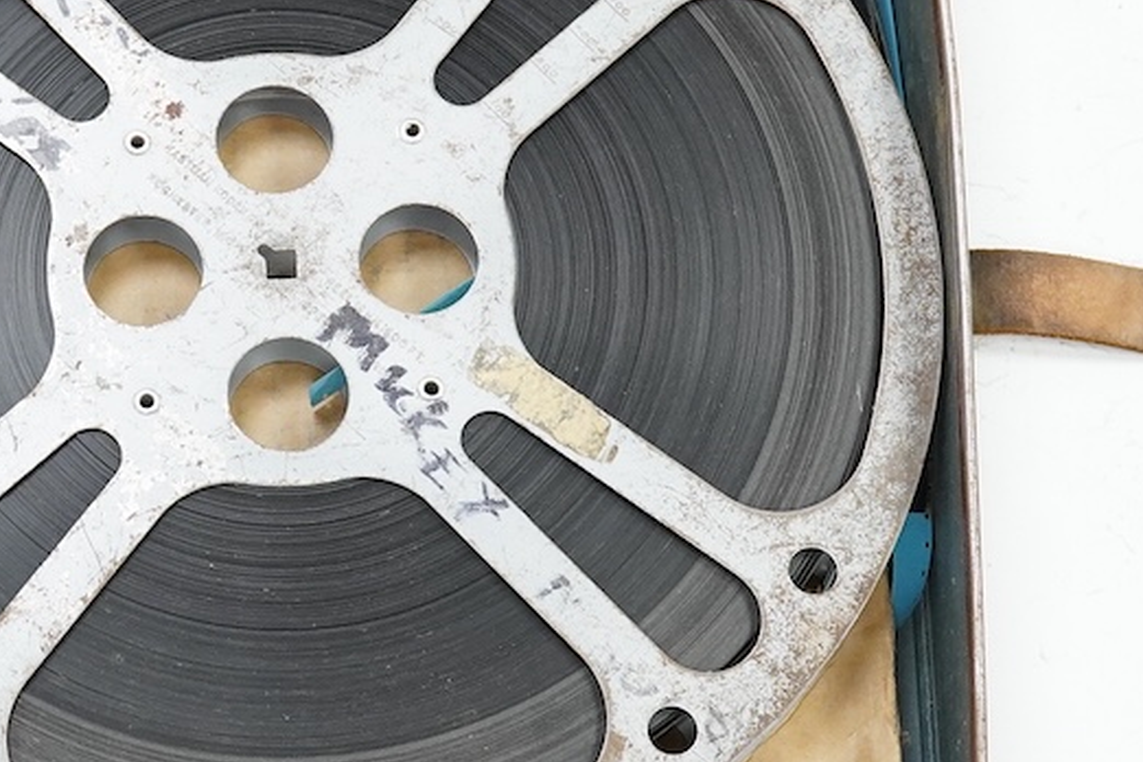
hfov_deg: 20.8
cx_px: 251
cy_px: 304
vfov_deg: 14.1
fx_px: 3080
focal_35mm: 97
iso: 2500
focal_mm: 30
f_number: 8
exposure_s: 1/160
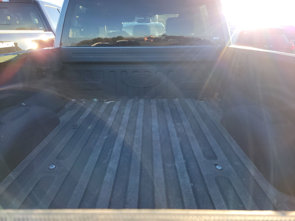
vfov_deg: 56.8
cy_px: 110
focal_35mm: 24
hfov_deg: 71.6
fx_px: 205
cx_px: 148
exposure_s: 1/119
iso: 63
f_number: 1.8
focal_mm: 6.7
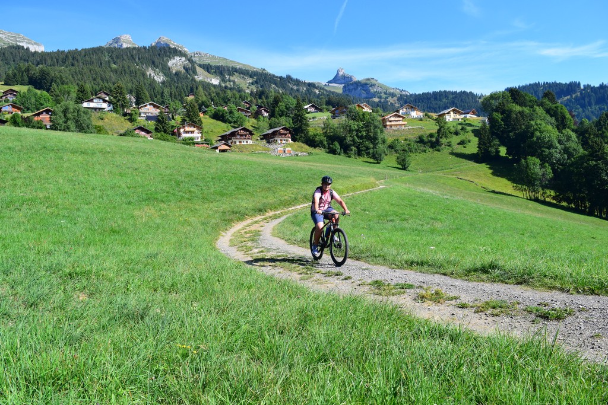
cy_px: 202
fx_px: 456
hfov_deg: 67.4
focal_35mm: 27
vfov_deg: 47.9
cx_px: 304
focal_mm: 18
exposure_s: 1/1000
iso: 800
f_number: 9
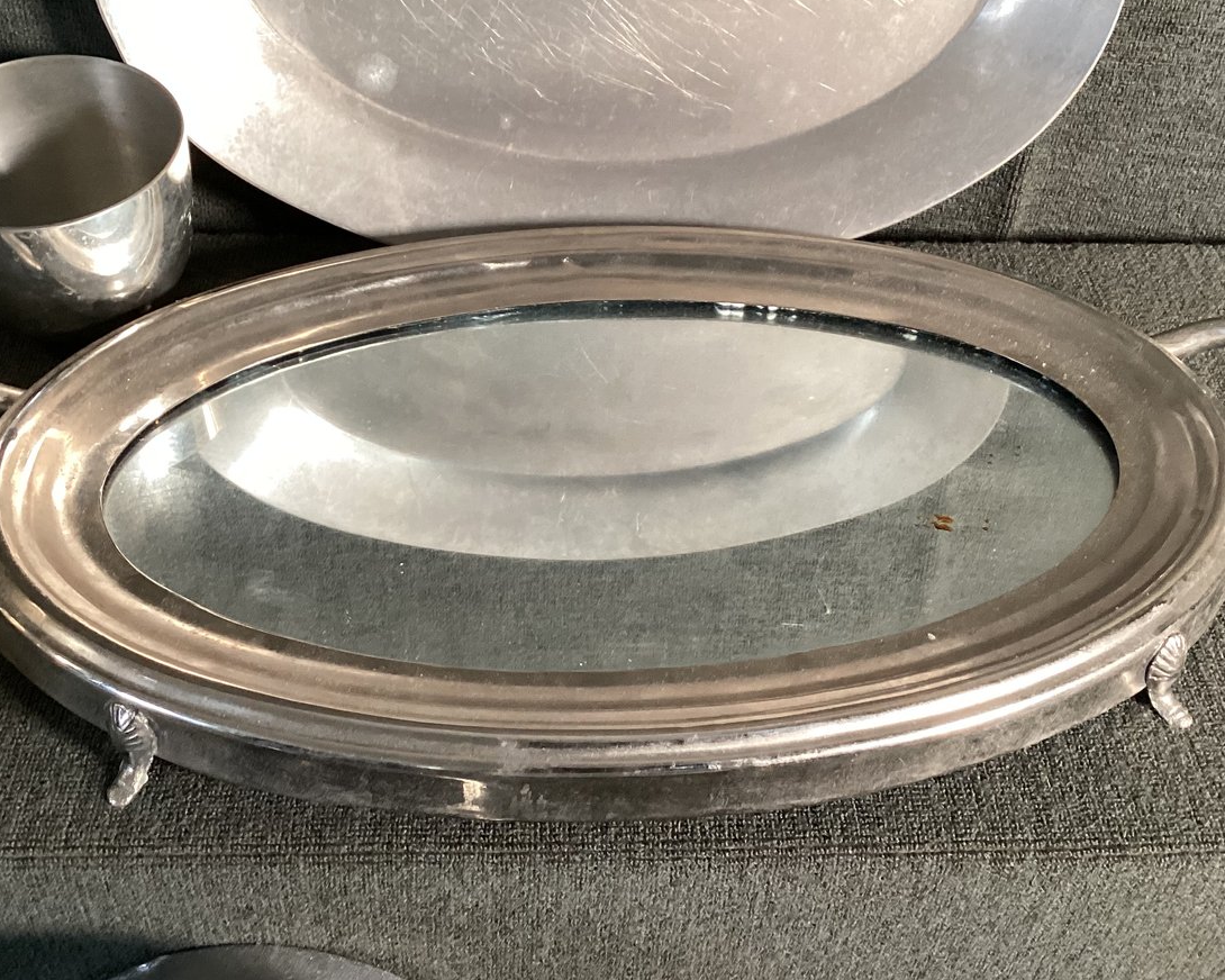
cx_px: 574
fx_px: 1523
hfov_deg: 43.8
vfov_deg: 35.6
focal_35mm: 42
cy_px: 414
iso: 200
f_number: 2.4
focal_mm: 3.3
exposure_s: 1/50
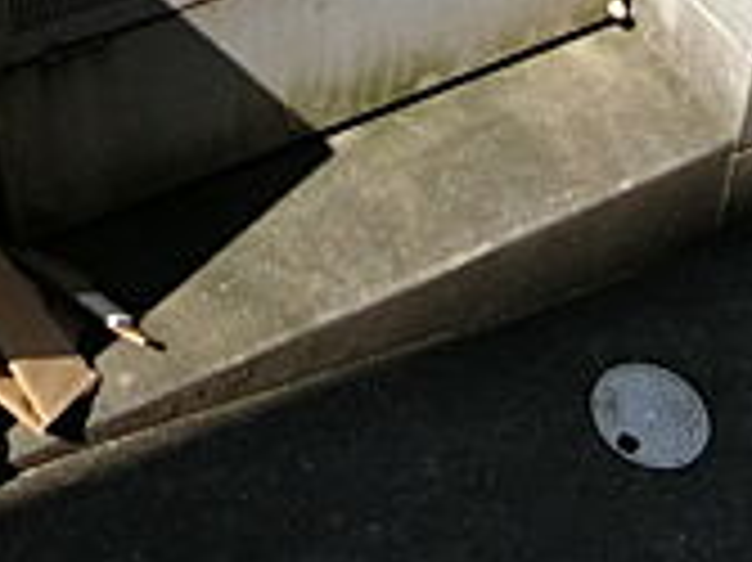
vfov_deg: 18.4
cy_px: -220
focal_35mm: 73
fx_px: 1585
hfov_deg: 26.7
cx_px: 356
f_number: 6.9
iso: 400
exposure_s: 1/1000
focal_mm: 4.06
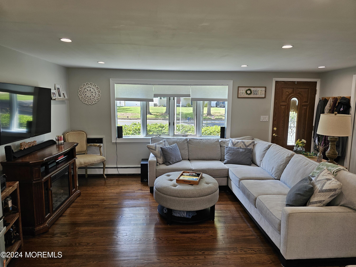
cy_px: 134
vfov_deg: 58.9
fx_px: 237
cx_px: 178
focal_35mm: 23
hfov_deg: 73.9
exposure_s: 1/120
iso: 50
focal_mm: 6.3
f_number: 1.7
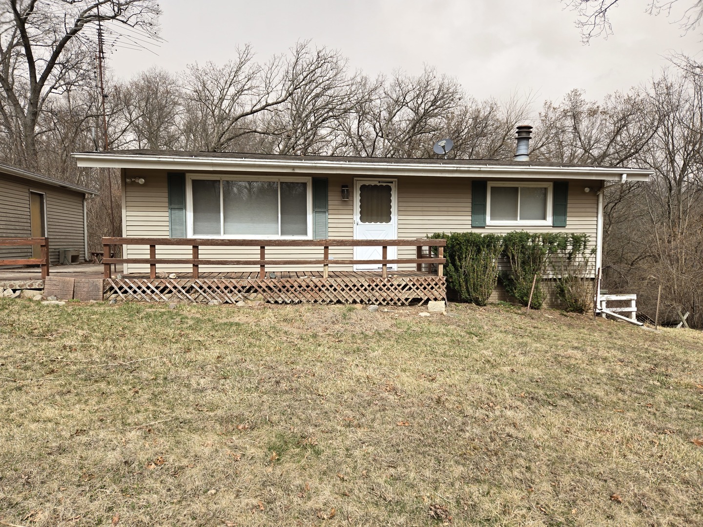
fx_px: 467
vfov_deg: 58.9
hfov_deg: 73.9
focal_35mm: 23
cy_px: 264
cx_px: 352
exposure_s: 1/1067
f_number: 1.8
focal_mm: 5.4
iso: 25
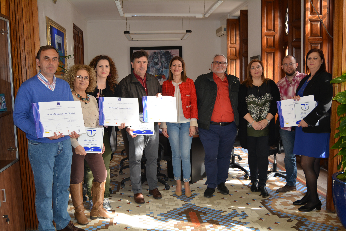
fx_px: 346
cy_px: 116
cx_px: 173
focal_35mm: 36
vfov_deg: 36.9
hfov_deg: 53.1
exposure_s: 1/125
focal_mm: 24
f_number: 4
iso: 400
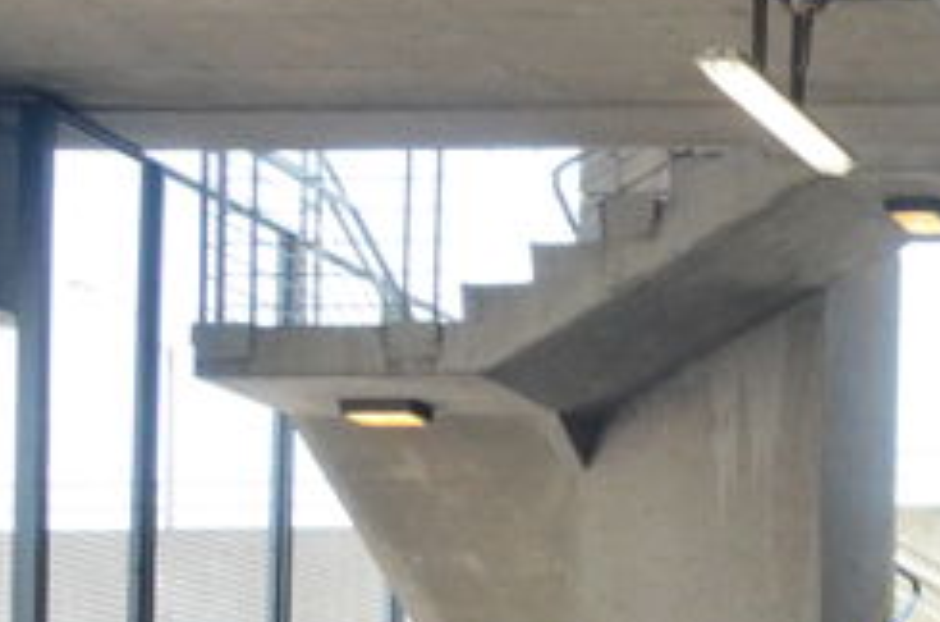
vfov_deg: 11.4
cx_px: 1834
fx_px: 2943
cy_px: 998
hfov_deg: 15.0
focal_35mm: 113
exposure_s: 1/320
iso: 3200
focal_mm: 18
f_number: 9
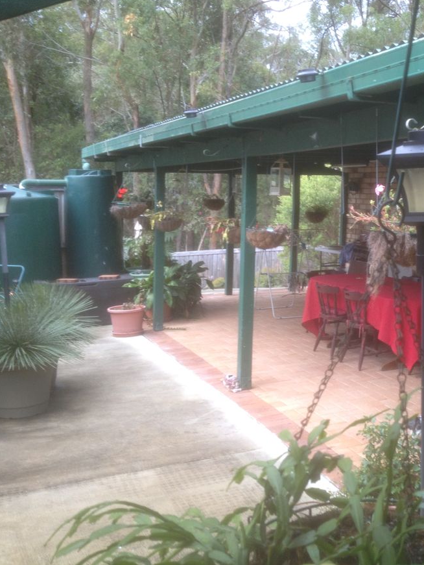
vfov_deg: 40.4
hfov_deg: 29.8
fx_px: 767
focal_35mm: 47
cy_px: 282
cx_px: 366
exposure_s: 1/120
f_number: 2.4
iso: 50
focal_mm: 4.28
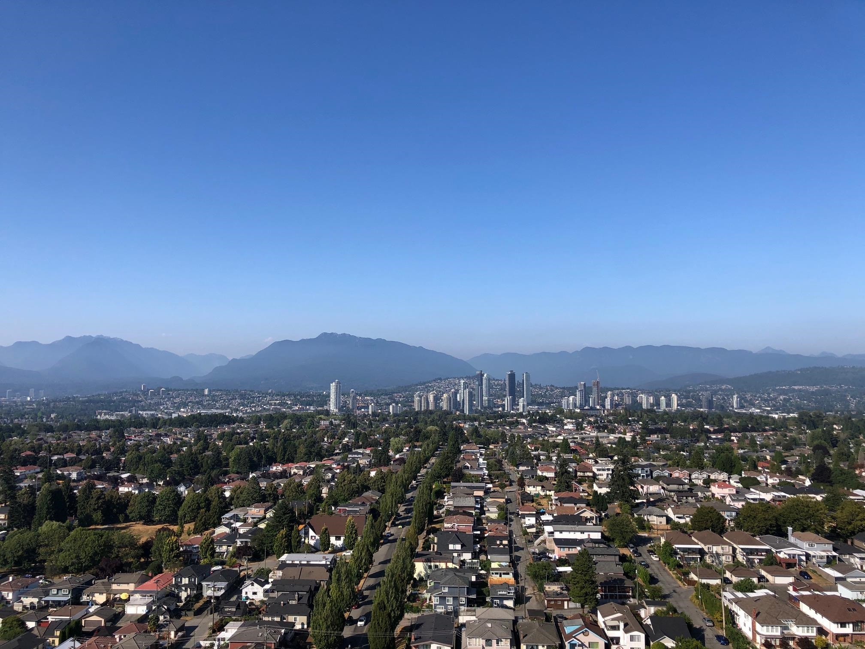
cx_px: 432
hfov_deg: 63.4
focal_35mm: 28
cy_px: 324
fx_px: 700
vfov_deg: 49.7
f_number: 1.8
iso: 20
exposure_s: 1/2088
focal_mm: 3.99
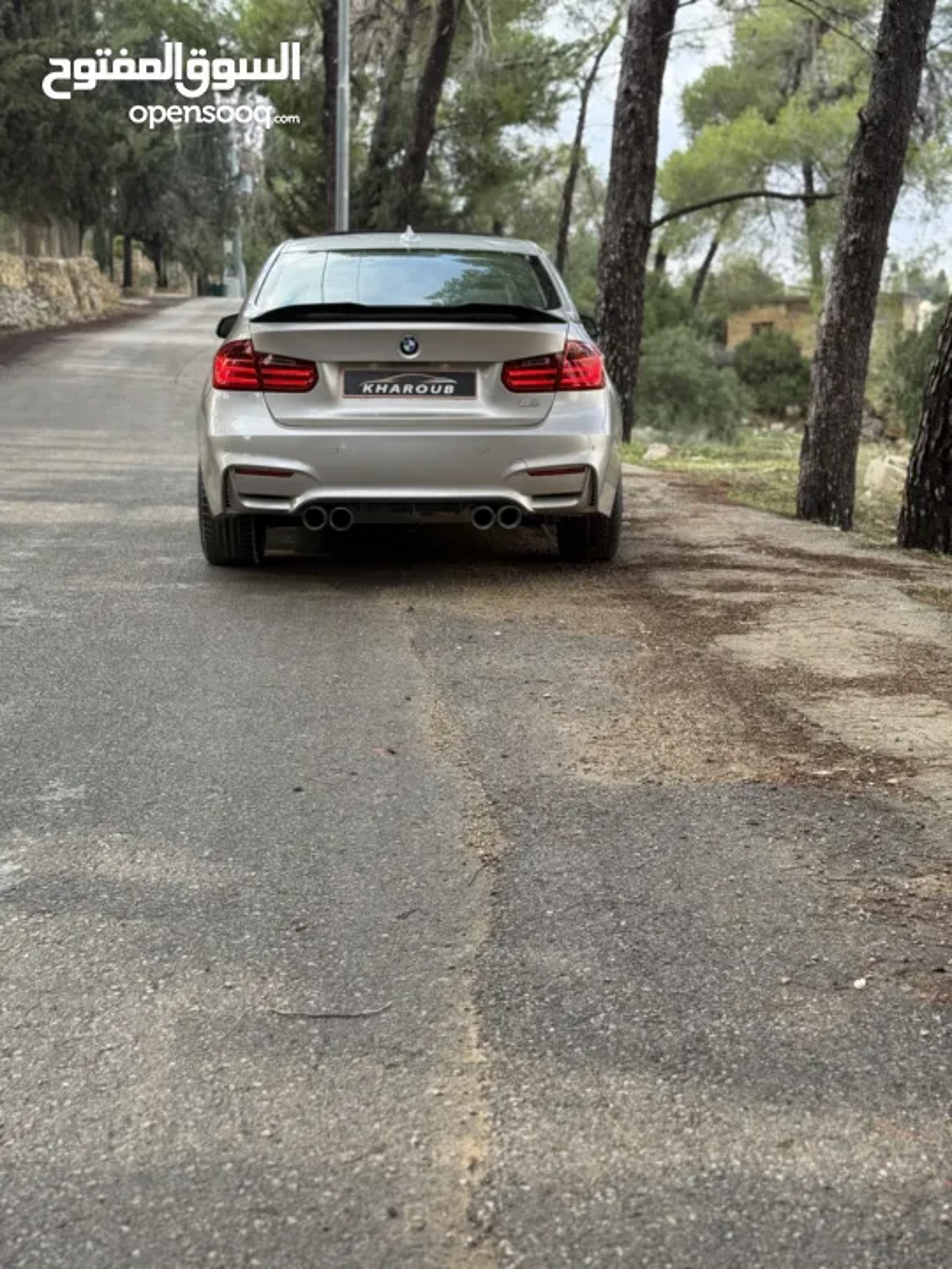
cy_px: 634
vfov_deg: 39.7
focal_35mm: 48
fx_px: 1760
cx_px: 476
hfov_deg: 30.3
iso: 80
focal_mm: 6.76
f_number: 1.78
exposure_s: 1/699
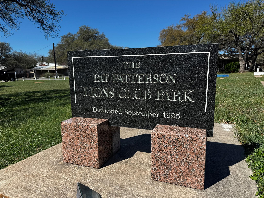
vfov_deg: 56.8
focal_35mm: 24
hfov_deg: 71.6
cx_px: 132
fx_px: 183
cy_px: 99
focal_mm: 6.76
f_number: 1.78
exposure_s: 1/4310
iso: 80
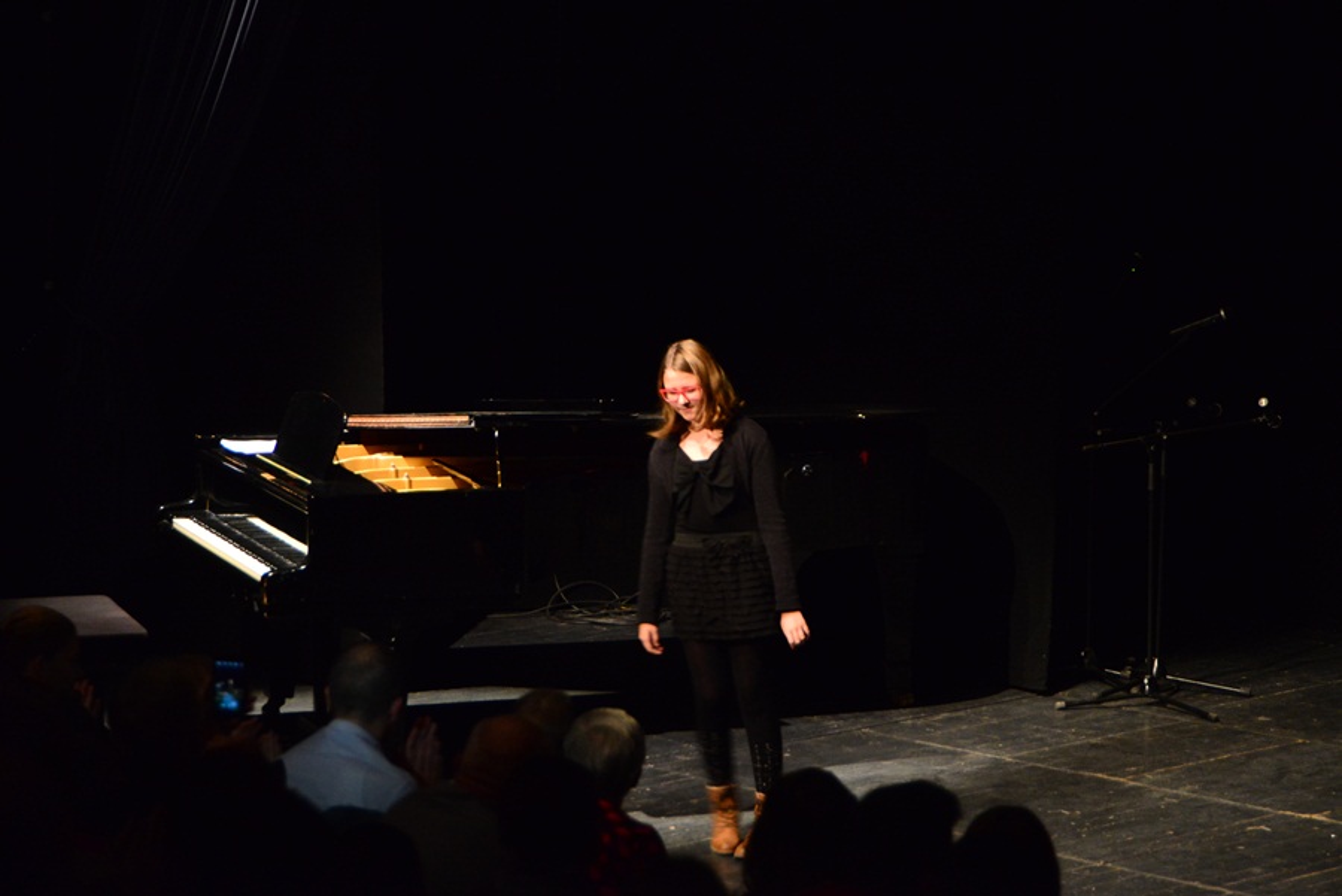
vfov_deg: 11.4
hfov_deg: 17.1
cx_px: 671
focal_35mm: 120
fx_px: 4475
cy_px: 448
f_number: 5.6
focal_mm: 120
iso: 4000
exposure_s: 1/40
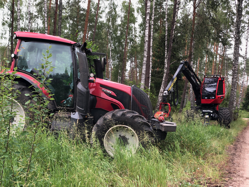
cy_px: 94
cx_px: 124
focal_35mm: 52
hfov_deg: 36.8
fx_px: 374
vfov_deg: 28.0
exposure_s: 1/60
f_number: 2.4
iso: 25
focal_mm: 6
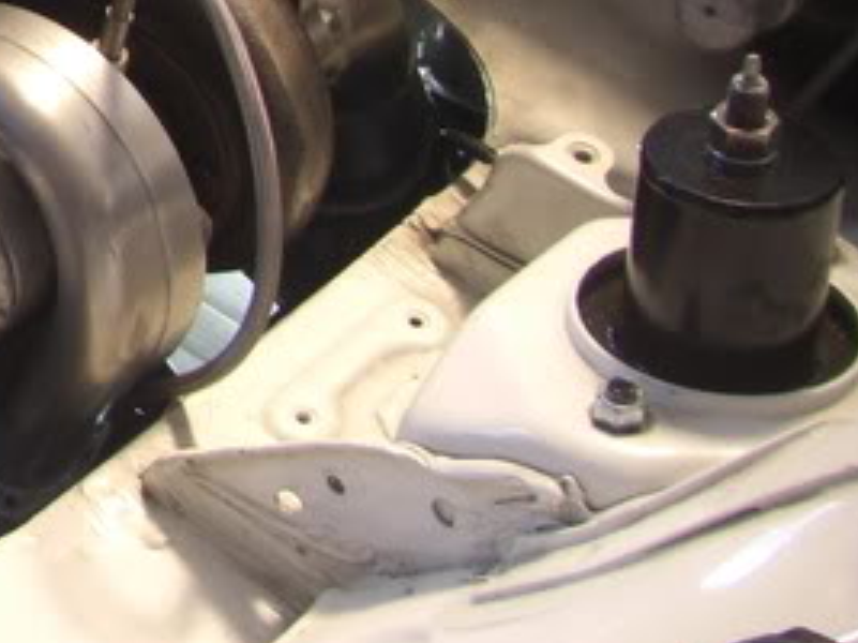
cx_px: -405
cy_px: -145
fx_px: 2824
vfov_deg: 12.6
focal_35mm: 114
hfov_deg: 15.9
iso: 64
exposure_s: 3.2
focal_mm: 6.3
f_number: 3.4
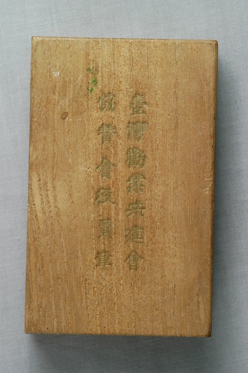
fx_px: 932
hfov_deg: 15.1
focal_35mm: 90
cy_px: 186
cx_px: 124
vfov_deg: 22.6
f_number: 8
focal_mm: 60
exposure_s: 1/20
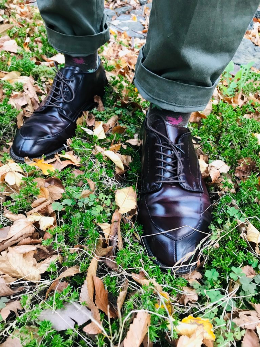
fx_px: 280
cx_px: 130
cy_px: 174
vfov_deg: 63.4
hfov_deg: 49.7
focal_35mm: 28
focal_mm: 3.99
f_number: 1.8
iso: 40
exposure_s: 1/20
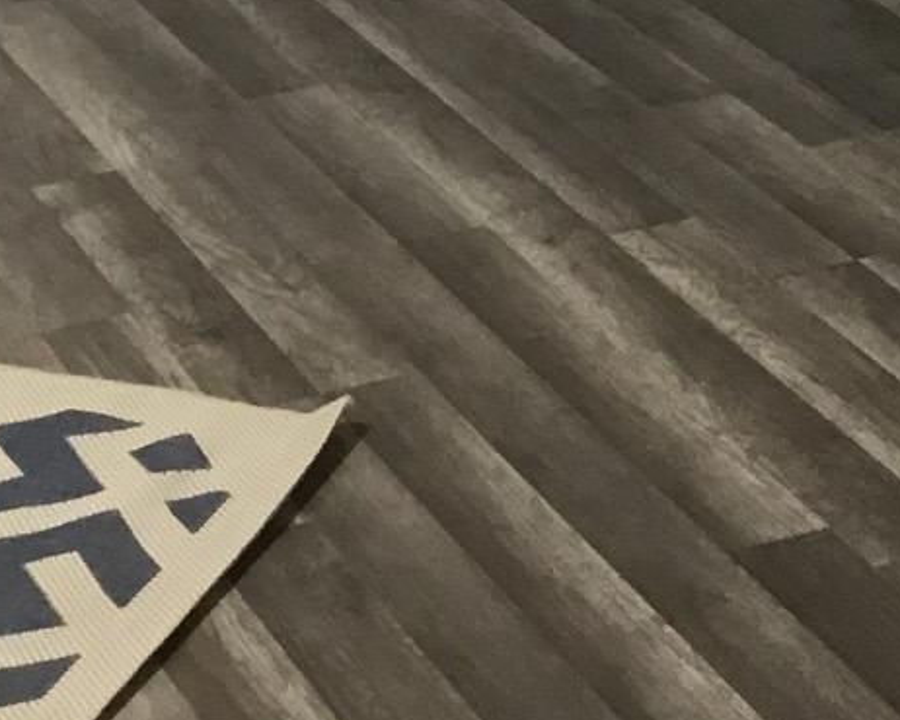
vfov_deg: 10.5
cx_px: 382
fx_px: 3571
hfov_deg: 14.4
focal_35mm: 134
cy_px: -761
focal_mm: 3.3
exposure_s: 1/30
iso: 32
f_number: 2.4
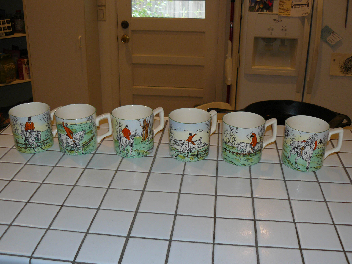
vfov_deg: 36.8
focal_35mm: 39
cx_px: 176
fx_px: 397
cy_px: 132
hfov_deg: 47.9
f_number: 2.8
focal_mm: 6
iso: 100
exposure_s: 1/30
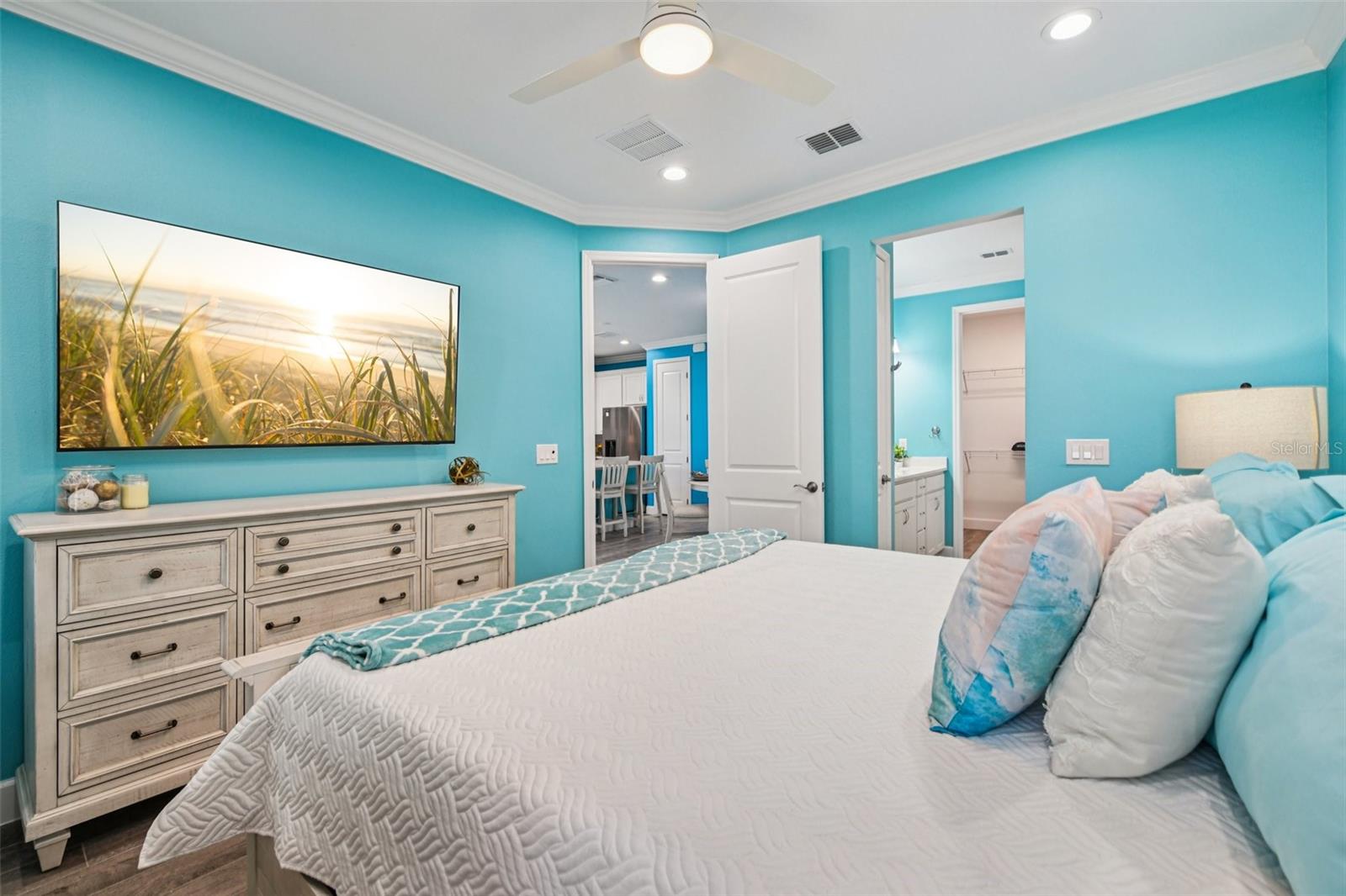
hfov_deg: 104.3
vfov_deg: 81.2
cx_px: 673
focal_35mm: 14
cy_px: 448
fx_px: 523
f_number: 8
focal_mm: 14
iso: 400
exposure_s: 1/20
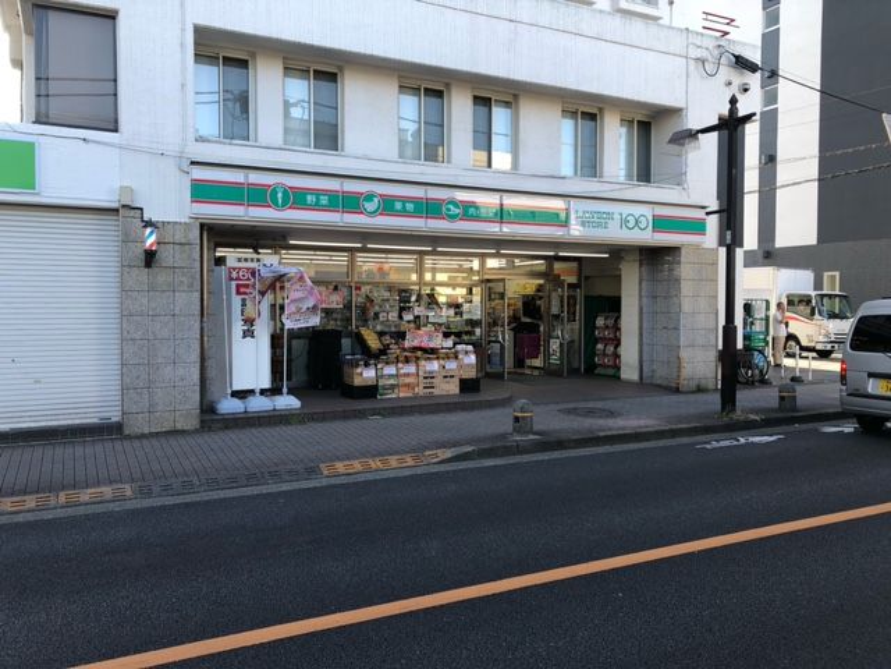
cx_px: 446
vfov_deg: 49.7
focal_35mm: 28
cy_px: 334
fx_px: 721
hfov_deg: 63.4
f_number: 1.8
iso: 20
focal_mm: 3.99
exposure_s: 1/213
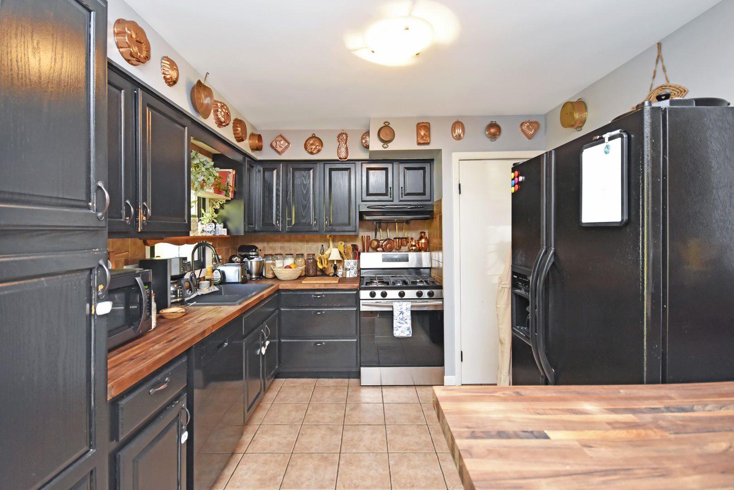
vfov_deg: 77.3
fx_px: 306
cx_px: 367
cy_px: 245
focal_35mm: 15
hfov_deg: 100.4
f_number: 4
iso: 1600
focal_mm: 10
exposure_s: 1/60
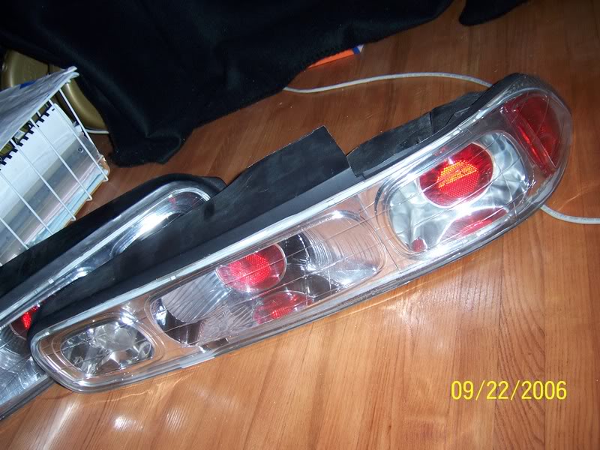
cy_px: 225
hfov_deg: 51.4
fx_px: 624
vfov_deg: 39.7
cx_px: 300
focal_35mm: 36
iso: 80
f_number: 2.8
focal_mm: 6.2
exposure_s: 1/60
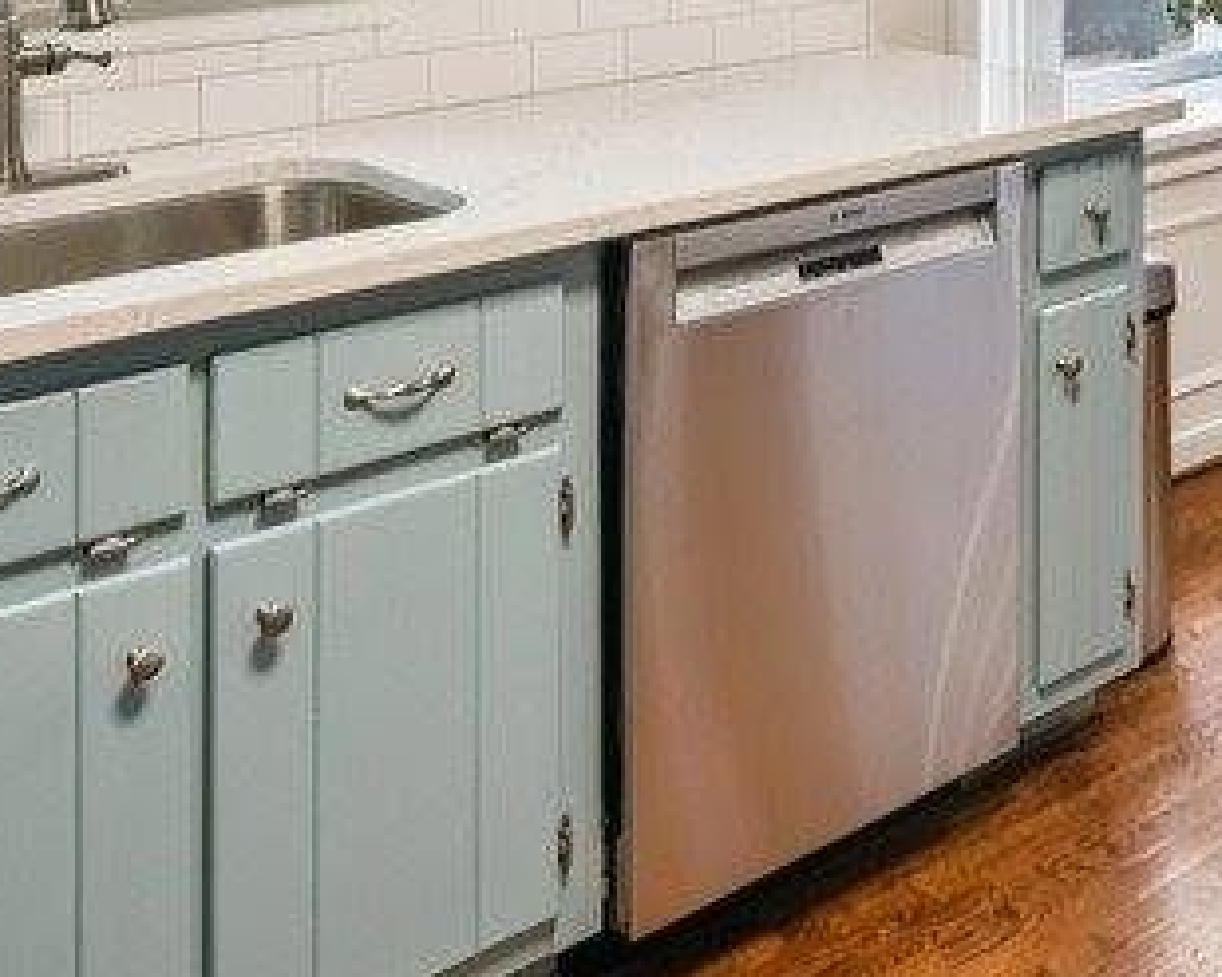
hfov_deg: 32.1
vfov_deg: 24.6
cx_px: 1076
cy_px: -188
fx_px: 2025
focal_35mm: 56
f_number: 8
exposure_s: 1/13
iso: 320
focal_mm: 17
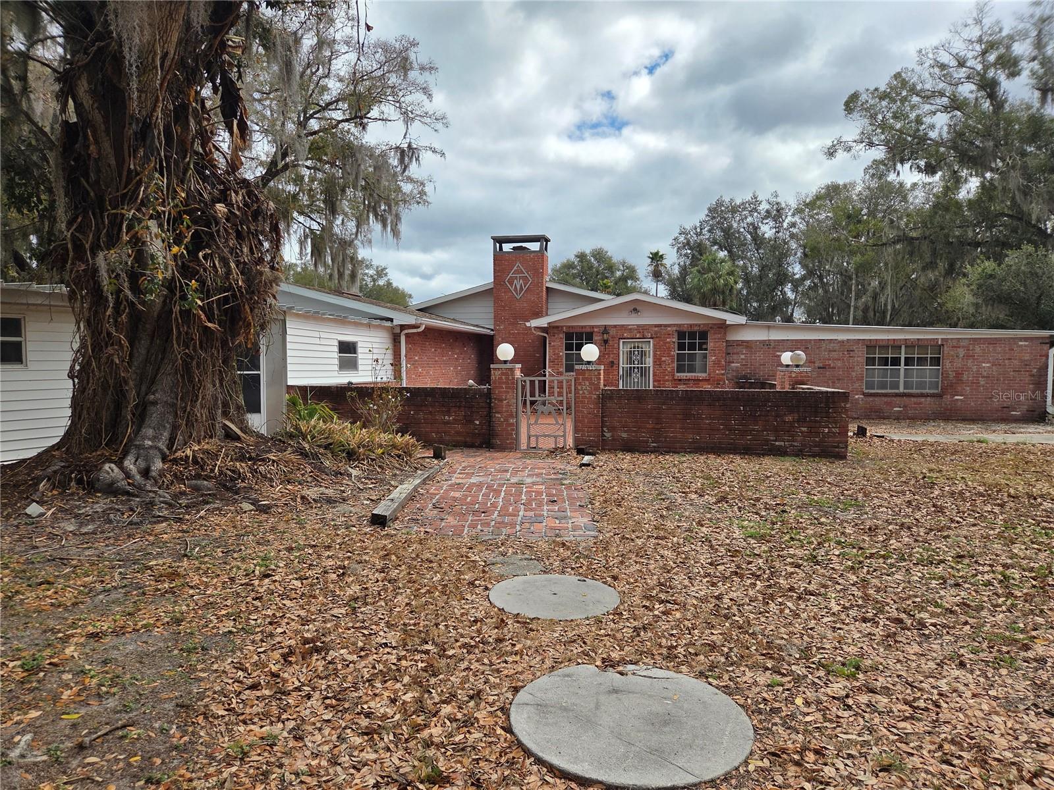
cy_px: 395
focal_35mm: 23
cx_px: 527
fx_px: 700
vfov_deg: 58.9
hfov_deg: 73.9
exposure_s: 1/5699
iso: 80
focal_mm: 5.4
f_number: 1.8
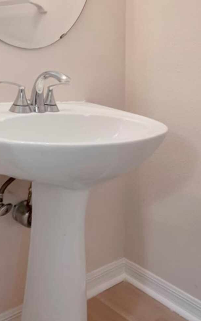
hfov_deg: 35.3
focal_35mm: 36
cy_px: 68
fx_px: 315
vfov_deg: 51.0
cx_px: 91
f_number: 16
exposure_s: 1/4
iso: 800
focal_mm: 12
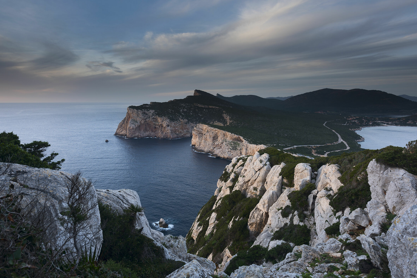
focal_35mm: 20
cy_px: 142
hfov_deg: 83.9
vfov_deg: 62.0
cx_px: 215
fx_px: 232
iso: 64
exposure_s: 1/6
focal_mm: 18
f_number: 9
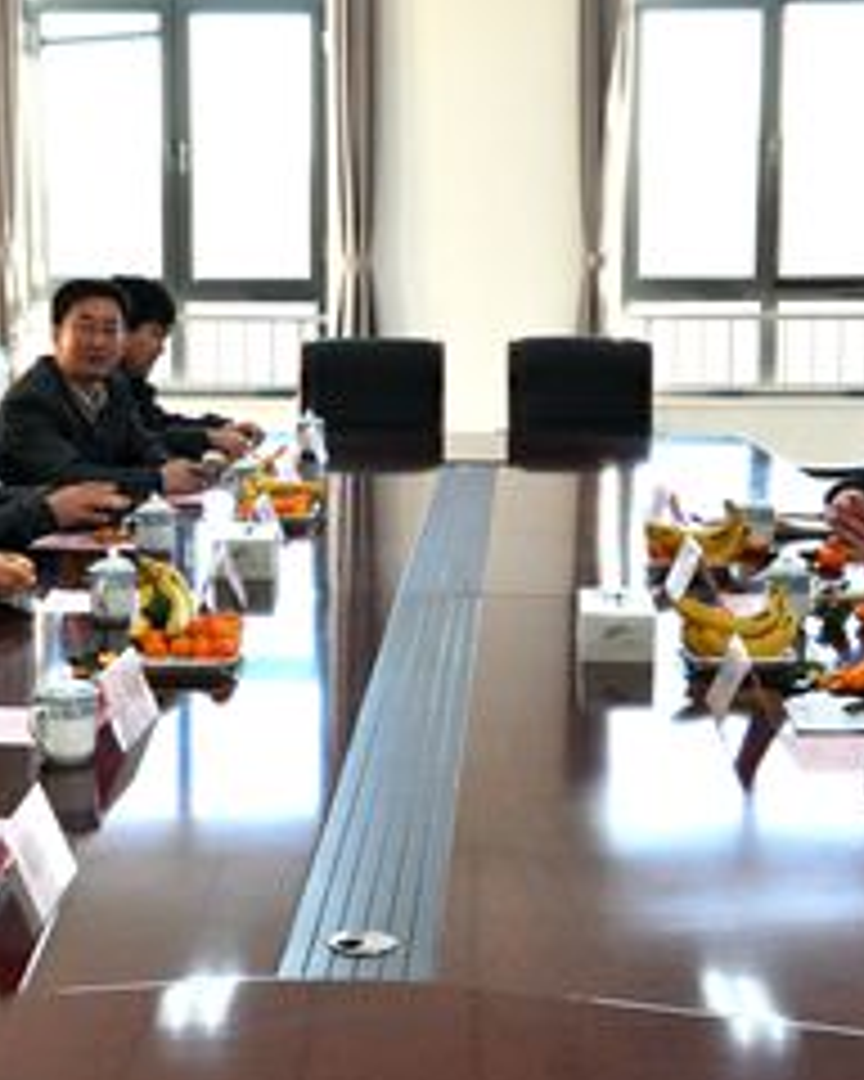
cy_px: 515
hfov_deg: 22.2
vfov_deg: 27.5
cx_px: 392
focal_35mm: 69
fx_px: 2206
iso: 2000
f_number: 14
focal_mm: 28
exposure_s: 1/50
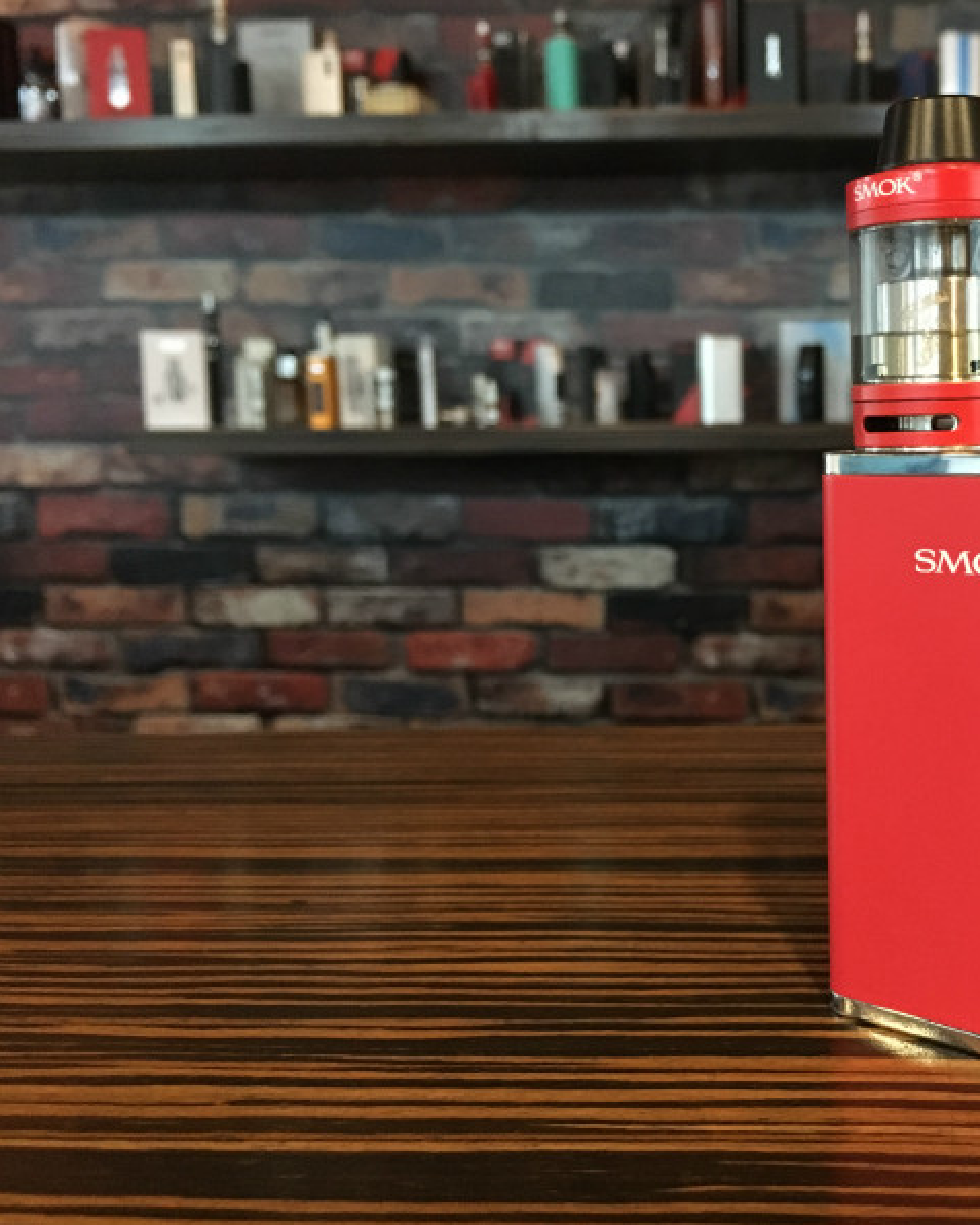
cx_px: 820
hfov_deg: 37.4
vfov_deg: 47.9
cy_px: 610
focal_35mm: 38
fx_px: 1377
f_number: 2.2
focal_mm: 4.15
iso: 320
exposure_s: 1/17
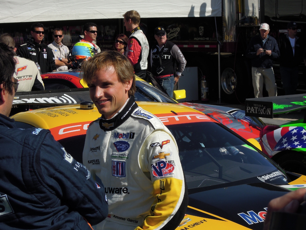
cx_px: 153
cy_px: 115
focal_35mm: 85
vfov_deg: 17.4
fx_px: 751
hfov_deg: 23.0
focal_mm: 15.2
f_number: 5
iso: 160
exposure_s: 1/1250
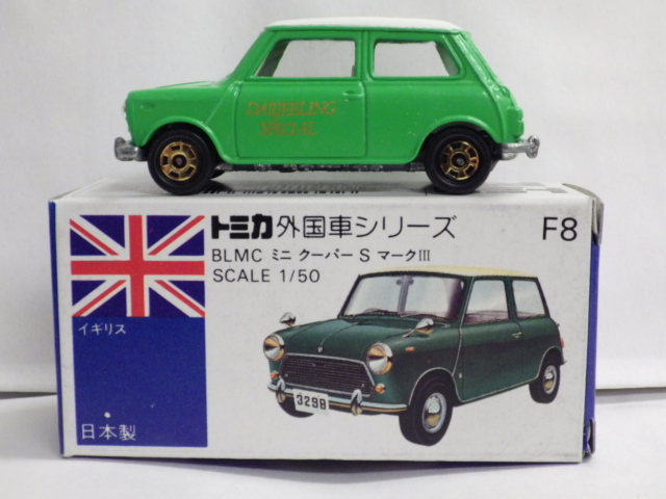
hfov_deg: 32.7
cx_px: 333
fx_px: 1135
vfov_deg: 24.8
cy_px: 250
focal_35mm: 59
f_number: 4
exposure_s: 1/60
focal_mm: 10.7
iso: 640
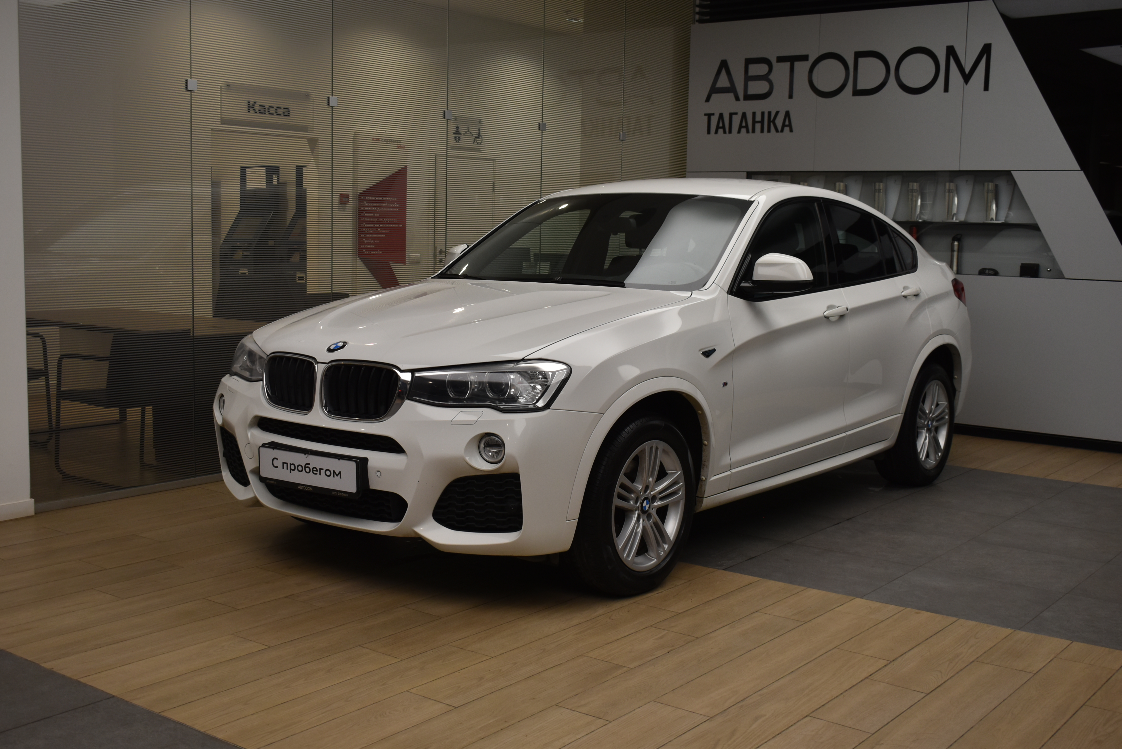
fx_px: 1262
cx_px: 561
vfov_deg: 33.0
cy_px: 374
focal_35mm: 40
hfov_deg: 47.9
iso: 400
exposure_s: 1/80
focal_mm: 27
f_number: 4.5
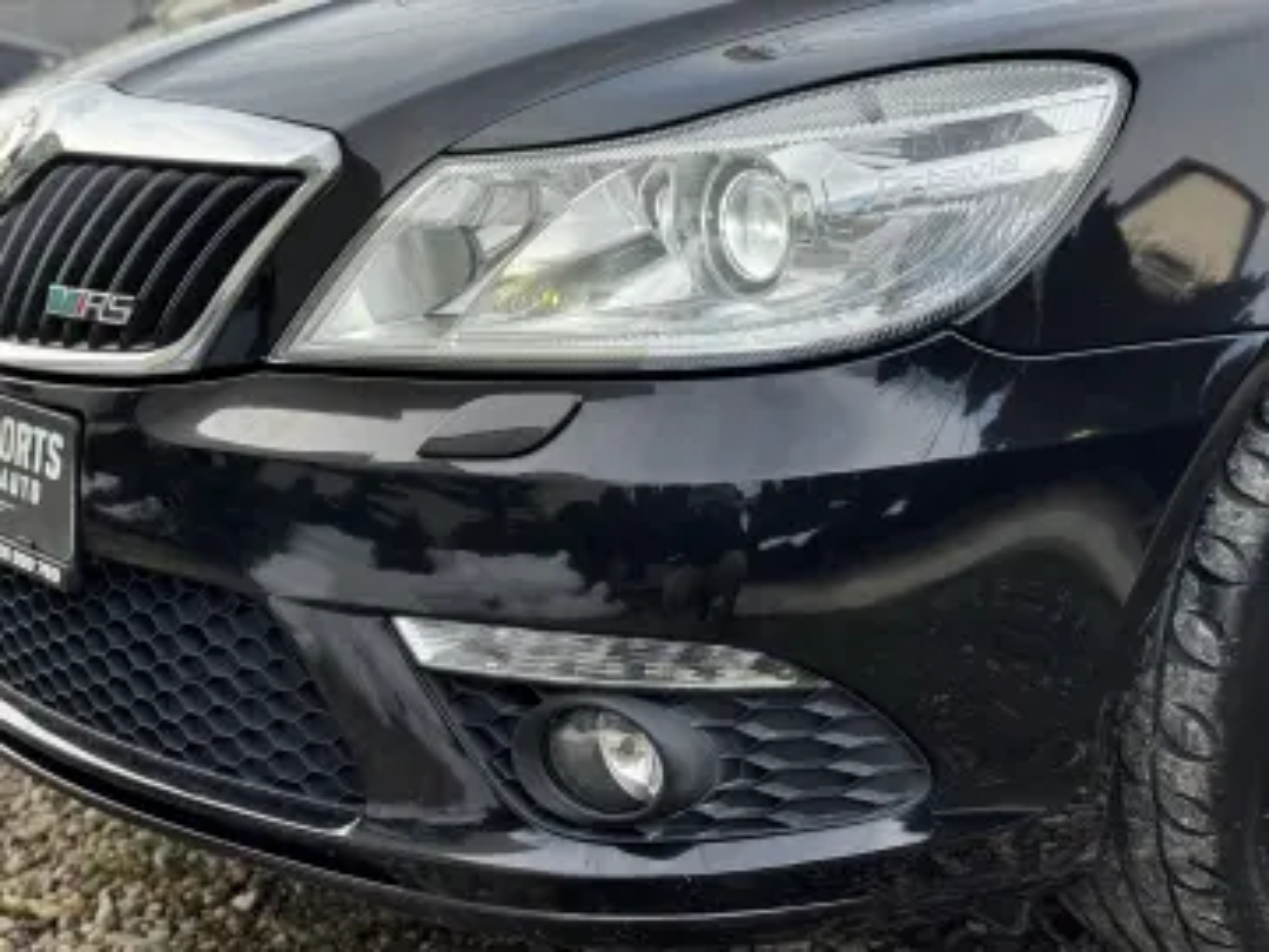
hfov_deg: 39.7
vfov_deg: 30.3
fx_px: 1760
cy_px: 476
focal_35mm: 48
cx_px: 634
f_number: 1.78
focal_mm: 6.76
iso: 64
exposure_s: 1/715
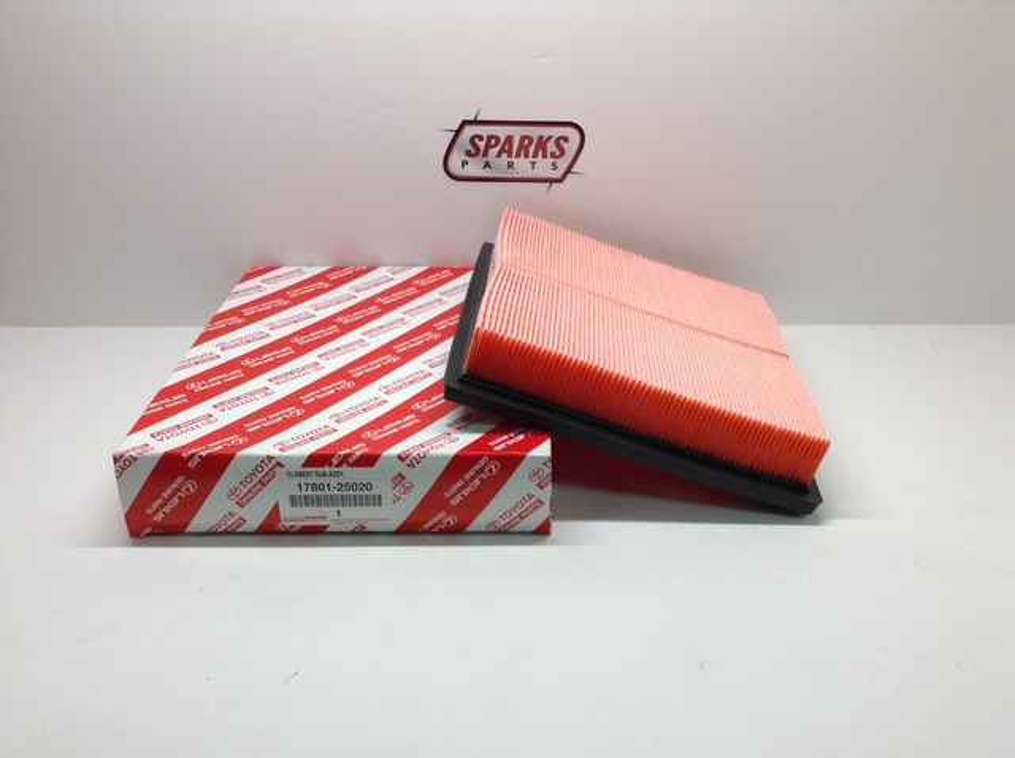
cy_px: 379
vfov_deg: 42.8
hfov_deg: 55.4
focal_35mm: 33
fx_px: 966
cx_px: 508
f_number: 2.4
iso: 32
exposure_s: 1/30
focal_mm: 3.3
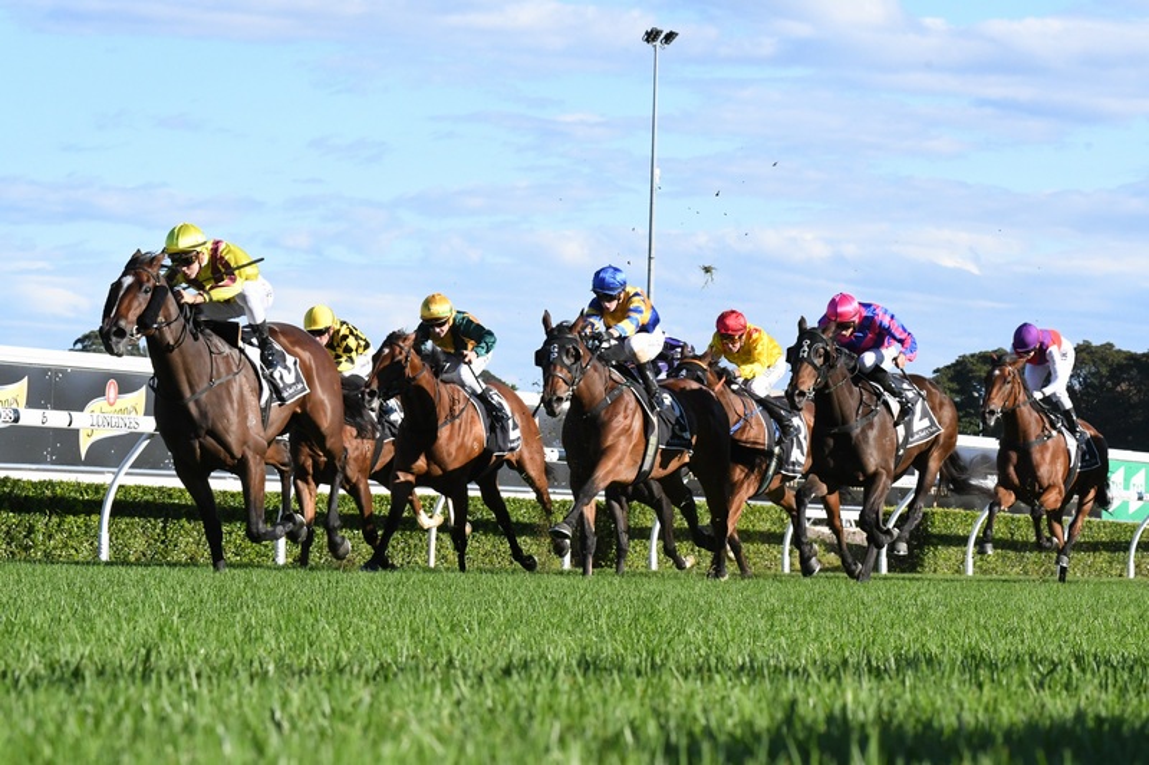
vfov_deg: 9.1
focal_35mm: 150
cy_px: 382
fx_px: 4786
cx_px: 574
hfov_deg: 13.7
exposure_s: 1/1600
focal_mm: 100
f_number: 16
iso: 3200
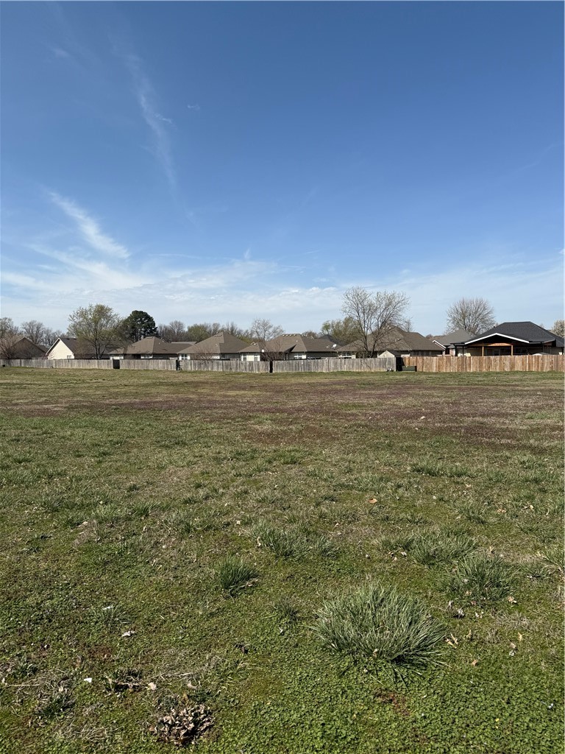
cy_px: 377
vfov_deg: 71.6
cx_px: 282
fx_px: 522
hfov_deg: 56.8
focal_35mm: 24
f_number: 1.78
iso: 80
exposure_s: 1/6173
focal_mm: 6.76
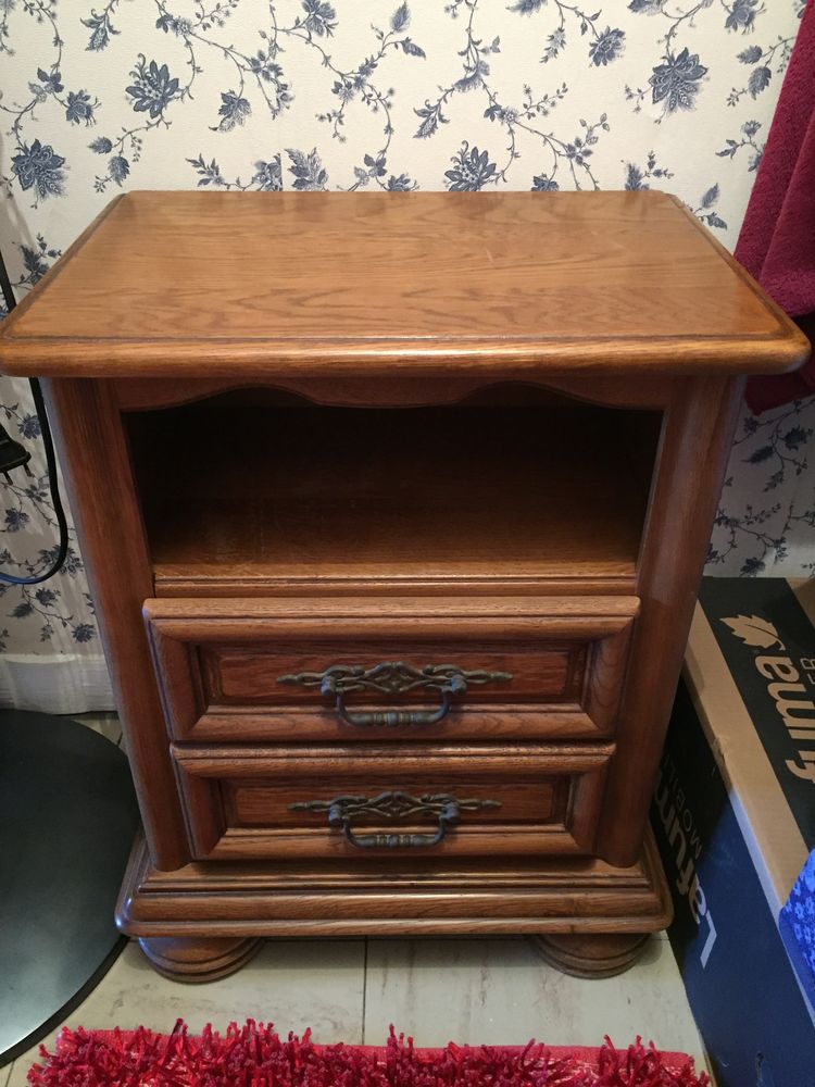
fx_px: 910
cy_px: 544
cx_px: 408
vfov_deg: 61.7
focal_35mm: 29
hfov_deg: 48.2
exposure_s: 1/17
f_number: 2.2
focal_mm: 4.15
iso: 320
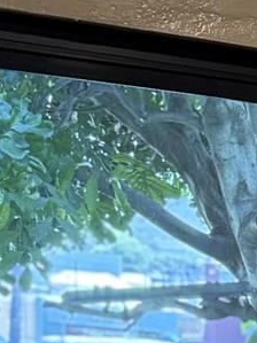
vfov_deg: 10.1
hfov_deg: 7.2
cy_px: 611
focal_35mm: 185
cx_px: 757
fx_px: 1833
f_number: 1.78
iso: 250
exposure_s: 1/120
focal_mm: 6.76
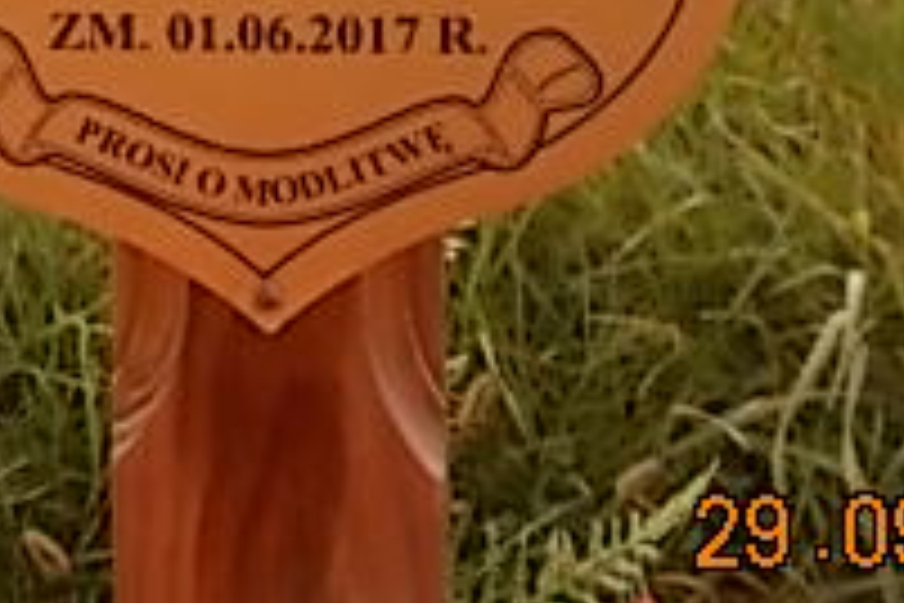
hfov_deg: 23.3
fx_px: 2159
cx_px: 189
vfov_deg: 14.8
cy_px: -292
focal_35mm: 86
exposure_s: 1/250
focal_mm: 4.6
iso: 80
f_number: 3.2
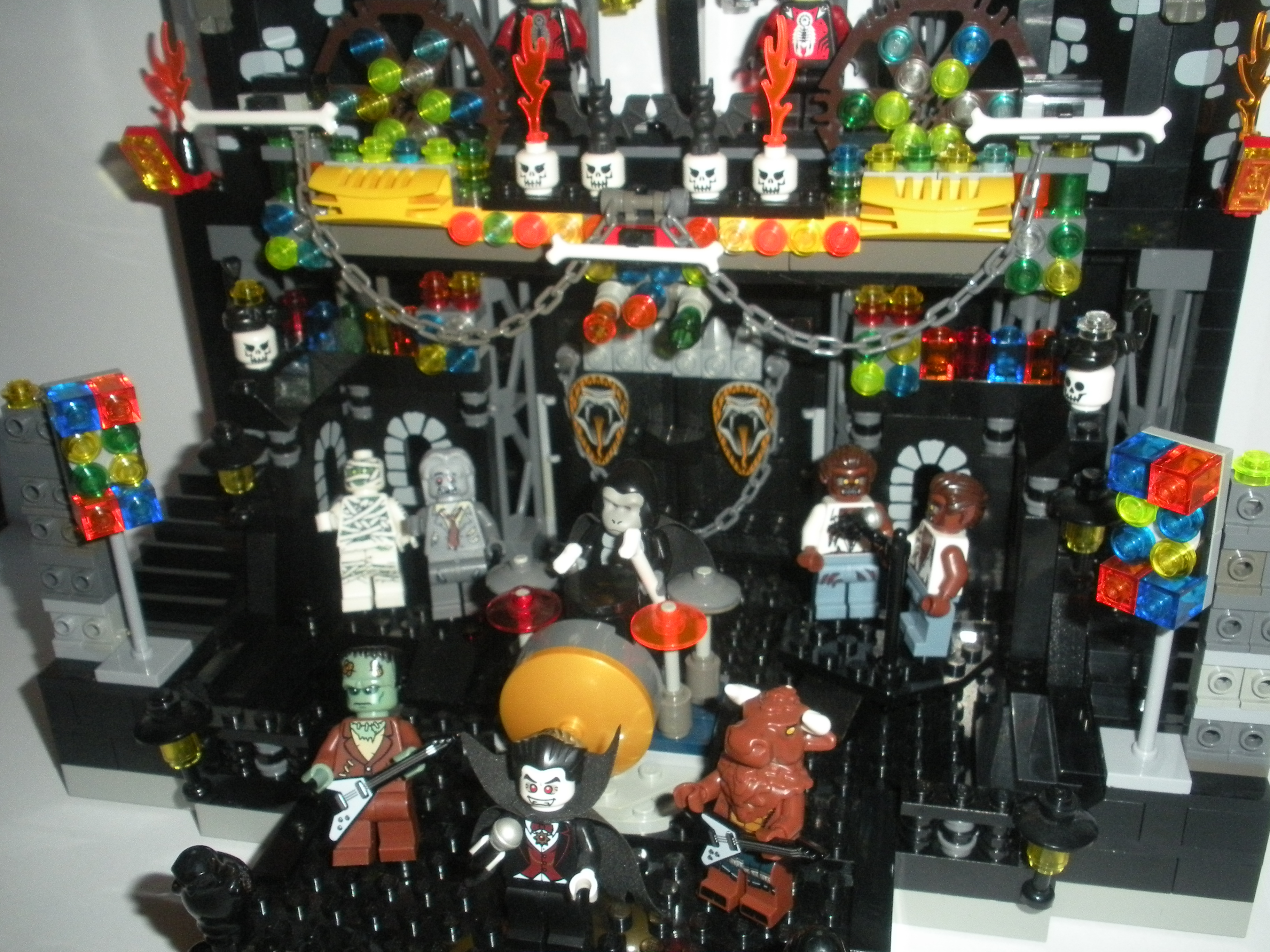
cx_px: 635
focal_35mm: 35
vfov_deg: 40.7
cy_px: 476
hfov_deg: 52.6
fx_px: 1284
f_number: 5.6
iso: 400
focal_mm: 6.3
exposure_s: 1/60
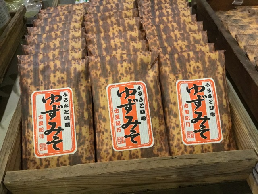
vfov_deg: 45.4
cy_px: 97
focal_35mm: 31
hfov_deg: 58.4
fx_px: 231
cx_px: 129
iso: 400
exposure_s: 1/15
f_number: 2.4
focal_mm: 3.3
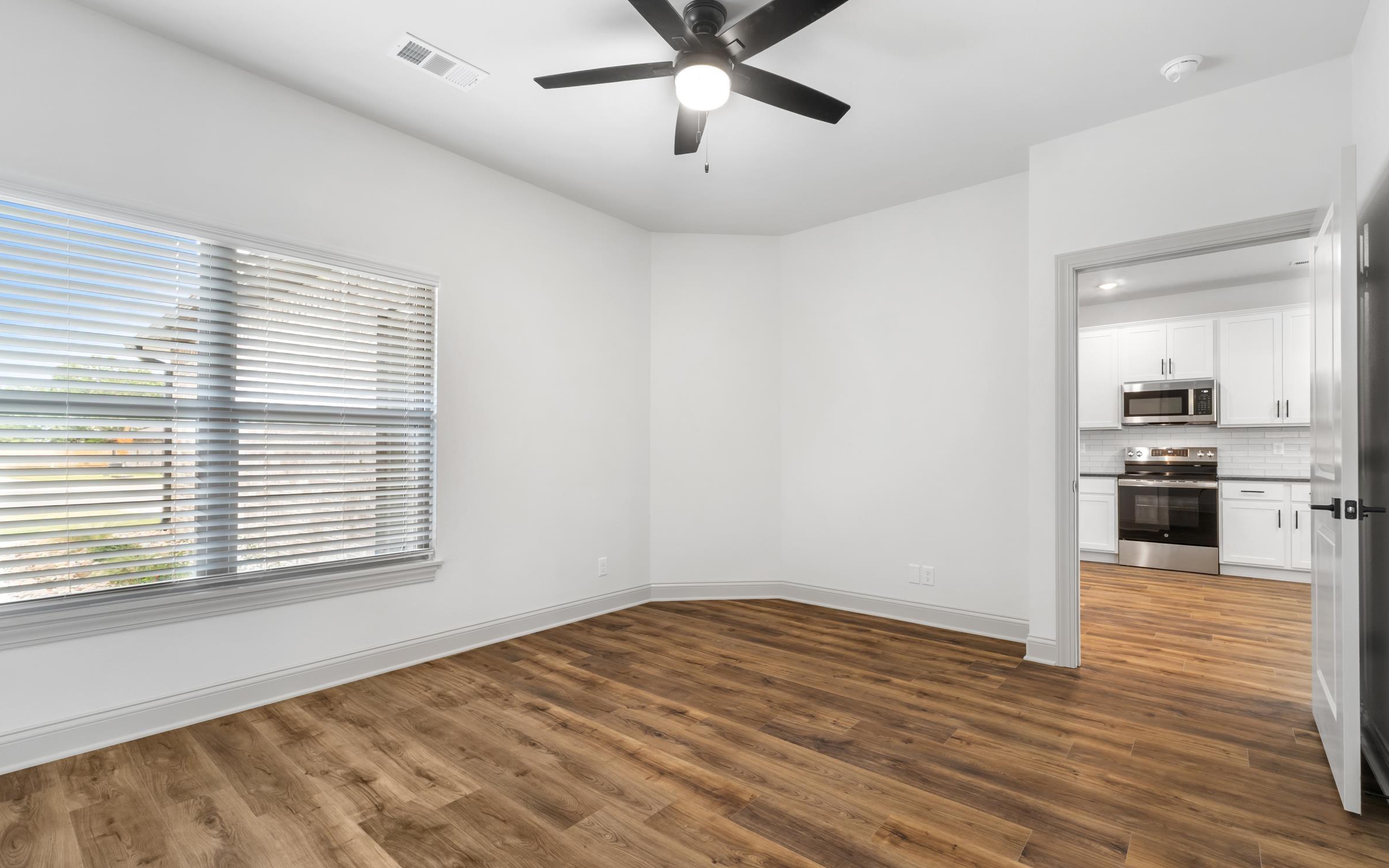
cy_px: 441
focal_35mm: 16
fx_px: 606
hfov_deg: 97.8
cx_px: 715
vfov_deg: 71.2
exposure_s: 2.5
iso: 200
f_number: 9
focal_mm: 10
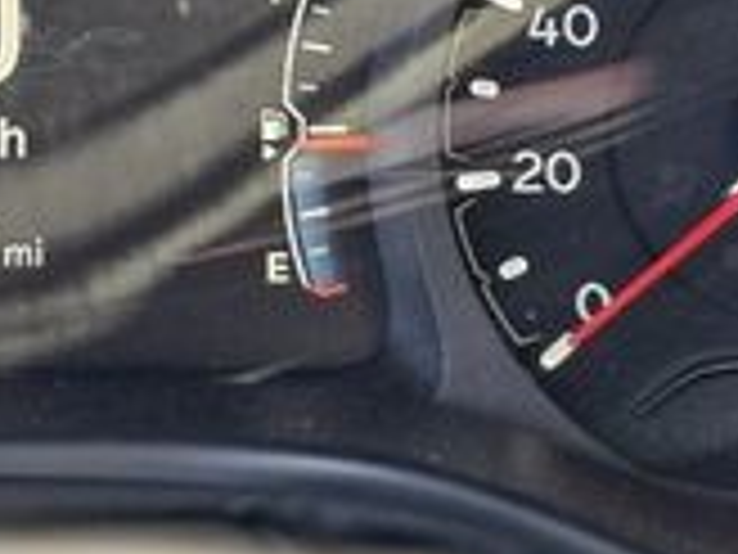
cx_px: -18
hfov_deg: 8.6
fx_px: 4904
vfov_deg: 6.4
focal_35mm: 230
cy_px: 27
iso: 125
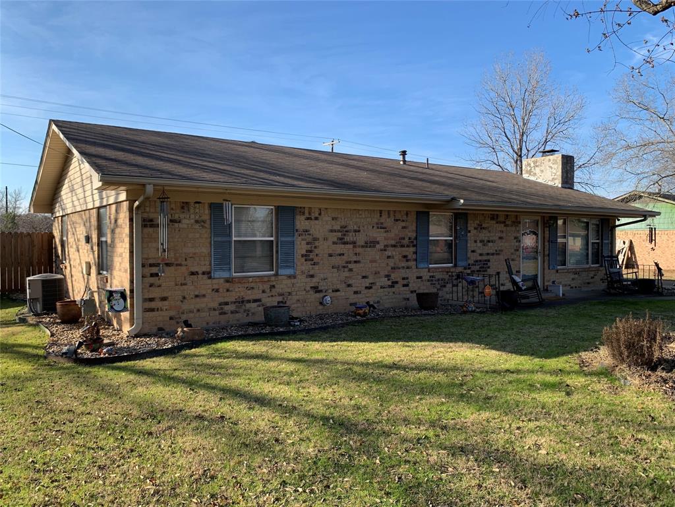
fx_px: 507
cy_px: 254
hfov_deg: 67.3
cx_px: 338
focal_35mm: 26
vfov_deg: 53.1
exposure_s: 1/1149
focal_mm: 4.25
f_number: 1.8
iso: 25
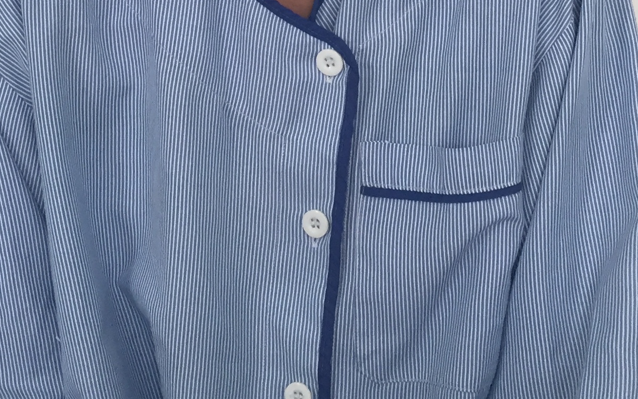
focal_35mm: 83
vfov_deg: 14.9
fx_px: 1443
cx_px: 271
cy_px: -142
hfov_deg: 24.9
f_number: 2.2
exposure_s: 1/33
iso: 50
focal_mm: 4.15
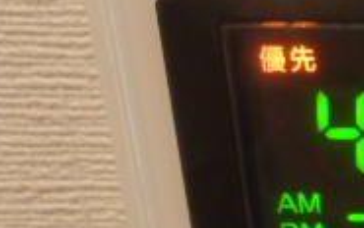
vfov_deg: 14.0
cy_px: 340
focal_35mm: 88
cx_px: 557
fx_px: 874
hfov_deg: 20.1
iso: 500
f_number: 3
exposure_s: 1/30
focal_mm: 4.2
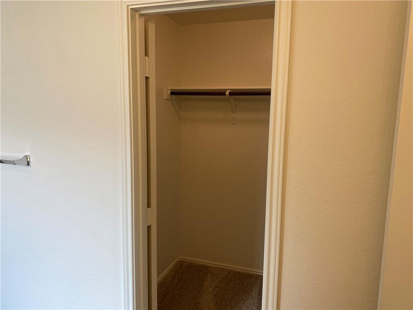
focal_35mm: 26
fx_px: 310
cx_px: 206
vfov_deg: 53.1
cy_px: 155
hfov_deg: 67.3
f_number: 1.8
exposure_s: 1/120
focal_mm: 4.25
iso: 50
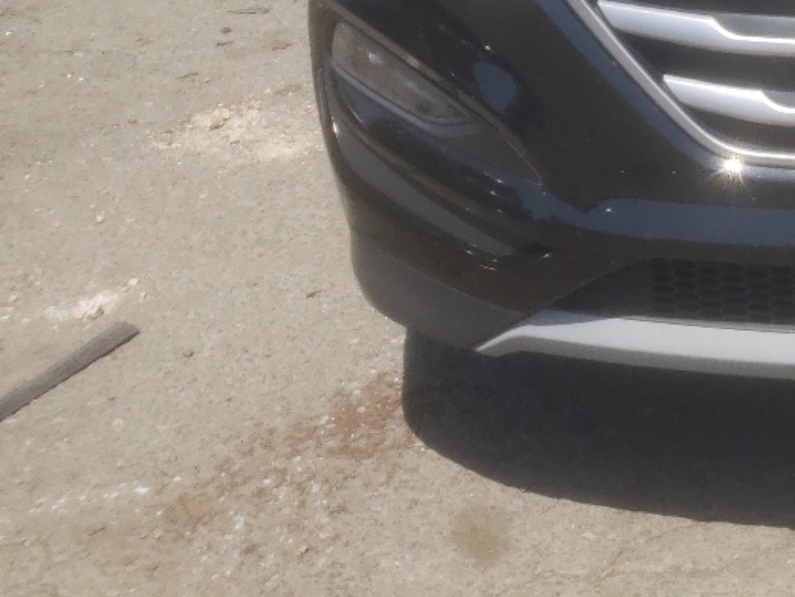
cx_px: 1024
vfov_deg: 17.4
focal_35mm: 80
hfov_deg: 22.0
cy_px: -164
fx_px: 1837
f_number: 1.5
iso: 50
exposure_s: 1/2000
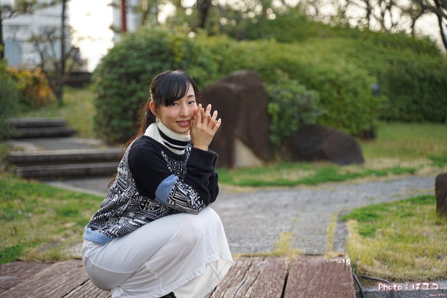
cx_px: 224
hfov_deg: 27.0
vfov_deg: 18.2
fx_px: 931
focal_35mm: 75
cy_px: 149
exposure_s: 1/125
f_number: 2.8
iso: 100
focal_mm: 75
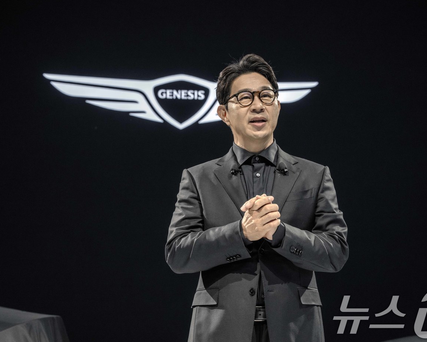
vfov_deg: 19.2
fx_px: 1011
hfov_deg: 23.8
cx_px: 221
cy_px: 172
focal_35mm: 80
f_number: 6.3
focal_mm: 70
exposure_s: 1/125
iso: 1250
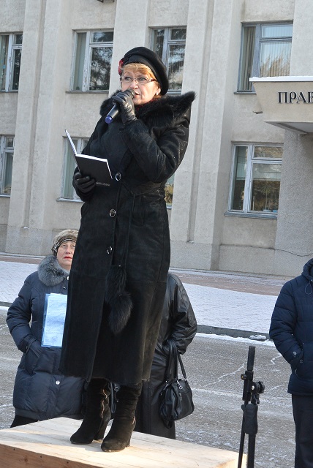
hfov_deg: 18.5
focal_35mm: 74
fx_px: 963
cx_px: 156
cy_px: 234
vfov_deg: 27.3
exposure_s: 1/250
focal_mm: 27.5
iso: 320
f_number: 5.6
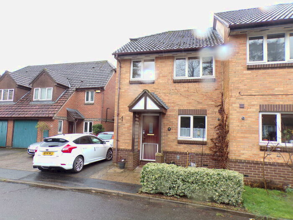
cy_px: 110
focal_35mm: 24
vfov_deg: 56.8
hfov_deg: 71.6
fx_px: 203
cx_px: 146
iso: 80
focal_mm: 4.3
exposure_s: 1/50
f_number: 3
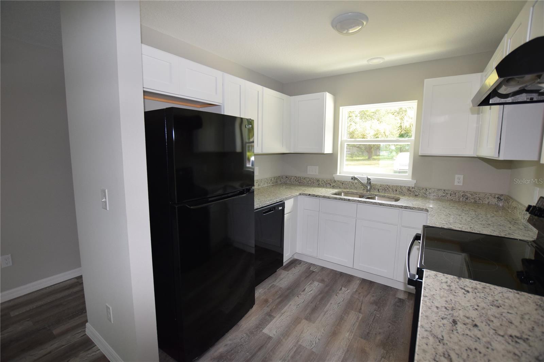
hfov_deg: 100.4
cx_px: 272
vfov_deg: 77.3
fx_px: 227
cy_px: 181
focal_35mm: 15
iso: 800
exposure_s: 1/80
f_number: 4.5
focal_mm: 10
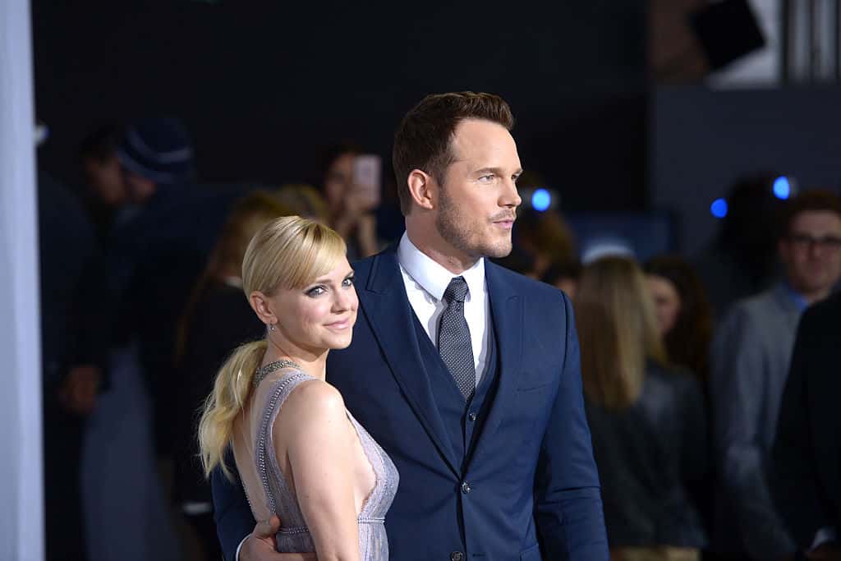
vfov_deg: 8.9
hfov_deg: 13.2
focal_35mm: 155
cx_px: 420
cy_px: 280
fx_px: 3621
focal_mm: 155
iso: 640
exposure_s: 1/200
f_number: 3.2
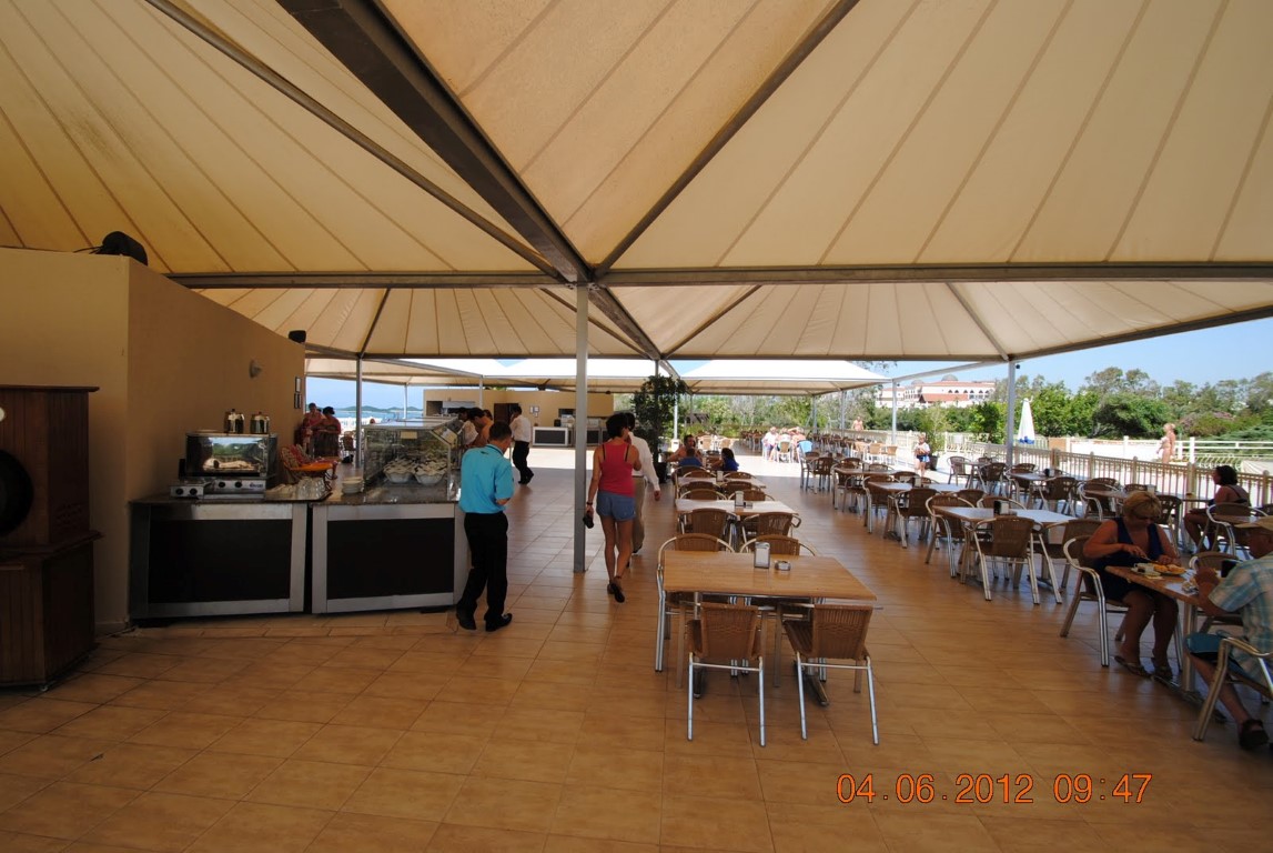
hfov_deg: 100.3
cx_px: 636
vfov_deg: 77.5
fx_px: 531
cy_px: 426
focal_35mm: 15
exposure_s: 1/200
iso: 100
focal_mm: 10
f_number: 7.1
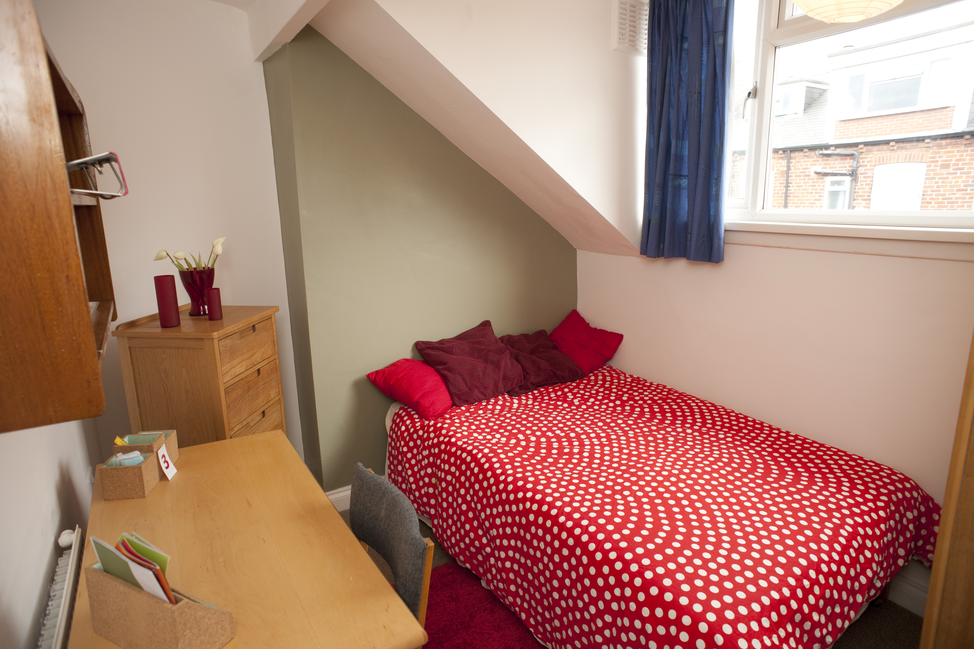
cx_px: 487
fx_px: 541
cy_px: 324
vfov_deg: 61.9
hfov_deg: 84.0
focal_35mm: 20
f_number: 5
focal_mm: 20
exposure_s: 1/60
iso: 200
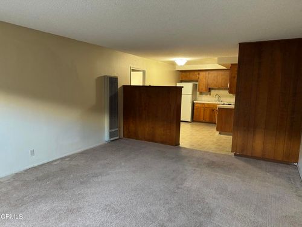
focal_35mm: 24
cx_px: 151
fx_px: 209
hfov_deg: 71.6
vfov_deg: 56.8
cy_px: 114
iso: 500
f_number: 1.78
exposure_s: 1/60
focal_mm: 6.76
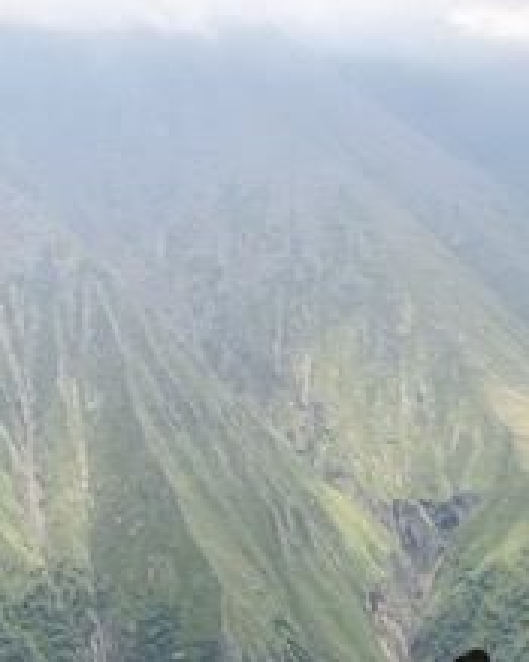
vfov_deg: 18.0
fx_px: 2056
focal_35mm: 105
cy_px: 88
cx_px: -290
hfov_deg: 13.7
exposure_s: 1/528
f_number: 1.8
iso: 52
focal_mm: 5.56
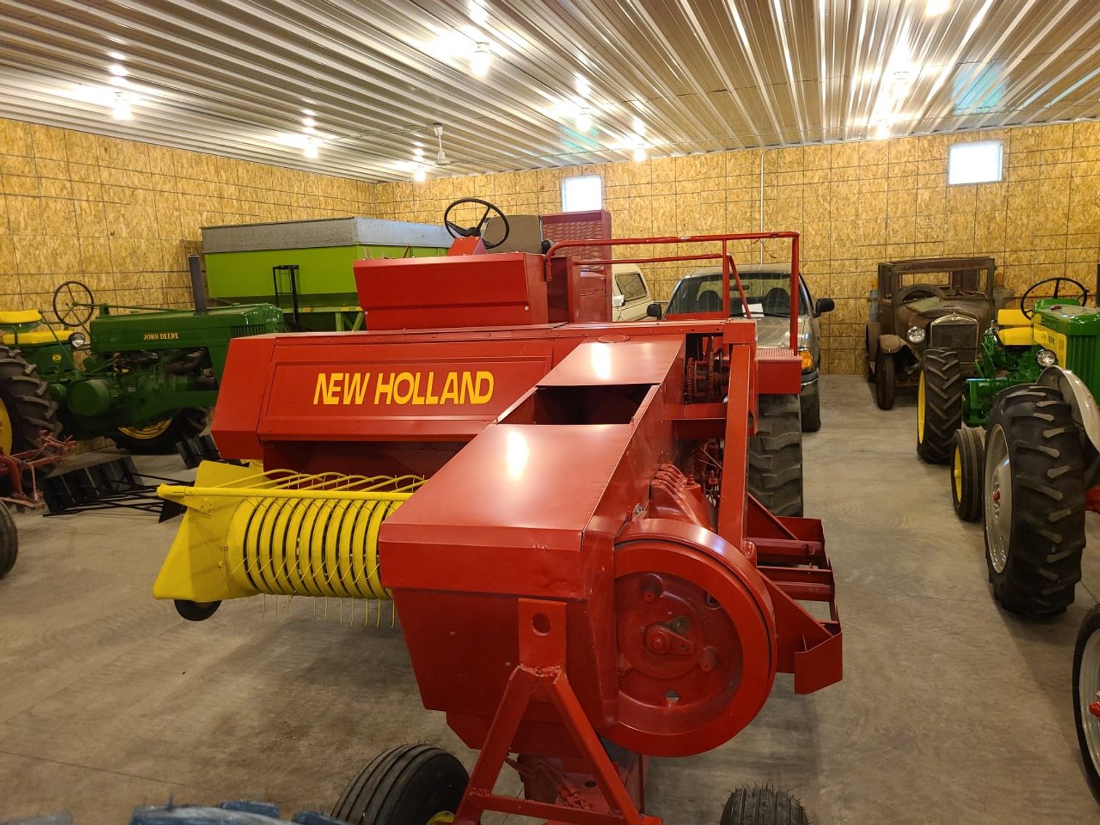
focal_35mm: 26
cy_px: 412
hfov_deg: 67.3
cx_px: 550
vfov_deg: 53.1
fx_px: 826
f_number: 1.8
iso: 125
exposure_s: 1/20
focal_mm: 5.4
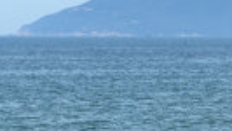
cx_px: 267
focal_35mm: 508
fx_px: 3127
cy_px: -9
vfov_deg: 2.4
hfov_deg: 4.2
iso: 100
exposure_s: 1/800
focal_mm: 105
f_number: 6.3
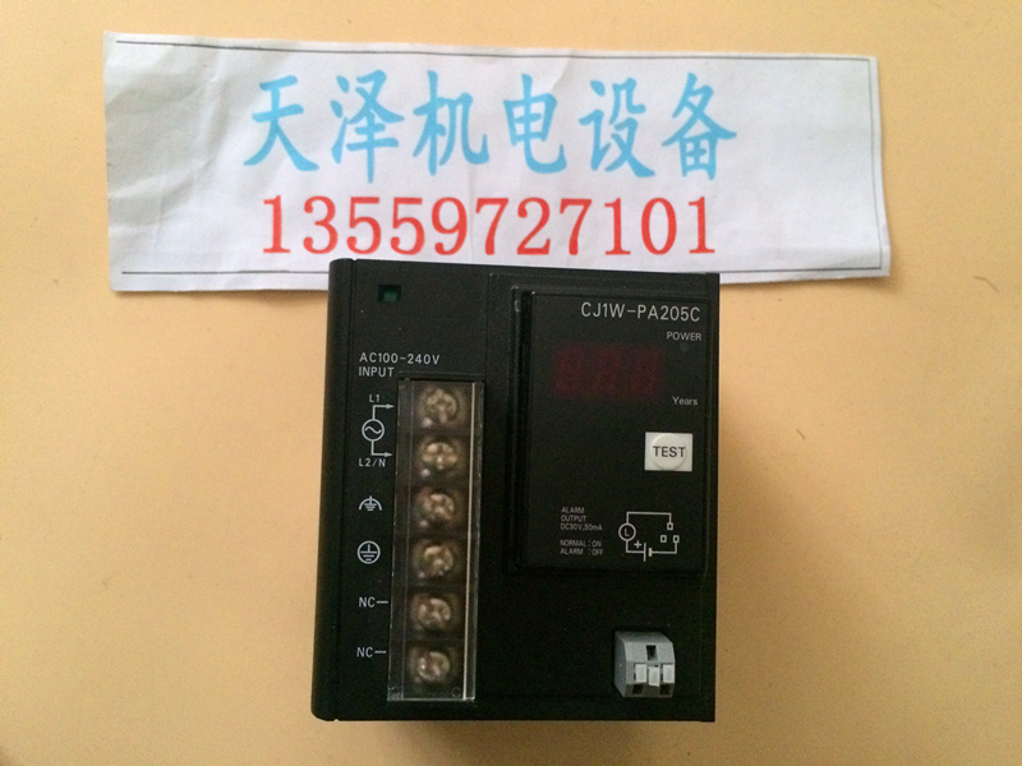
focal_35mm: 29
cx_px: 511
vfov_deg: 48.2
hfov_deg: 61.7
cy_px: 383
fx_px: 856
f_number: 2.2
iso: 500
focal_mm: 4.15
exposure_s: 1/17
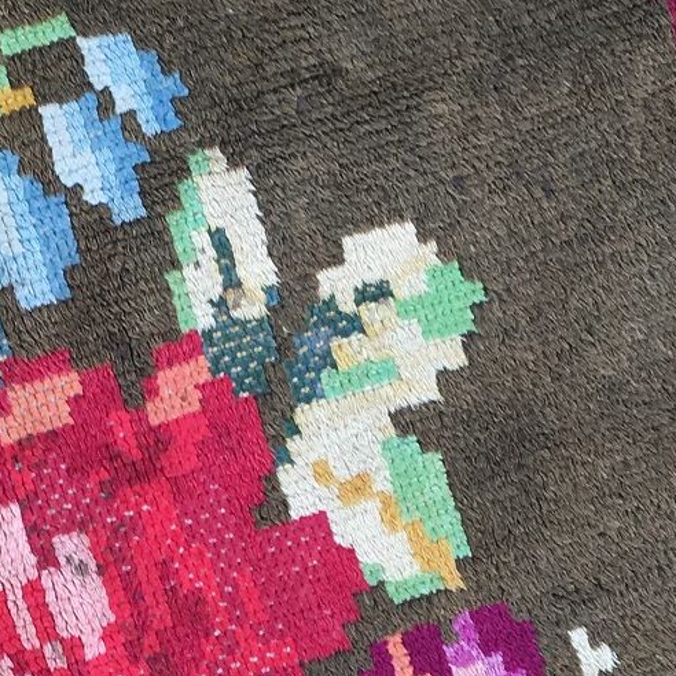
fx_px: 2320
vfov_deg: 16.1
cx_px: -21
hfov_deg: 16.2
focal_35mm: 105
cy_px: 749
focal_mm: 4.15
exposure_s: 1/50
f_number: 2.2
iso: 25
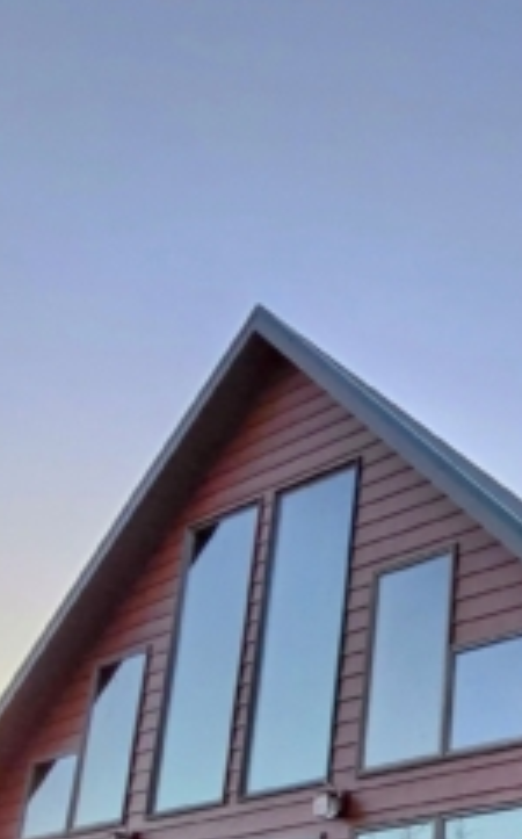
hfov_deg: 26.1
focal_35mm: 44
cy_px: 780
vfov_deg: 41.2
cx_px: 623
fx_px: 1005
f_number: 2.2
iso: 250
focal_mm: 2.2
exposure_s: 1/60
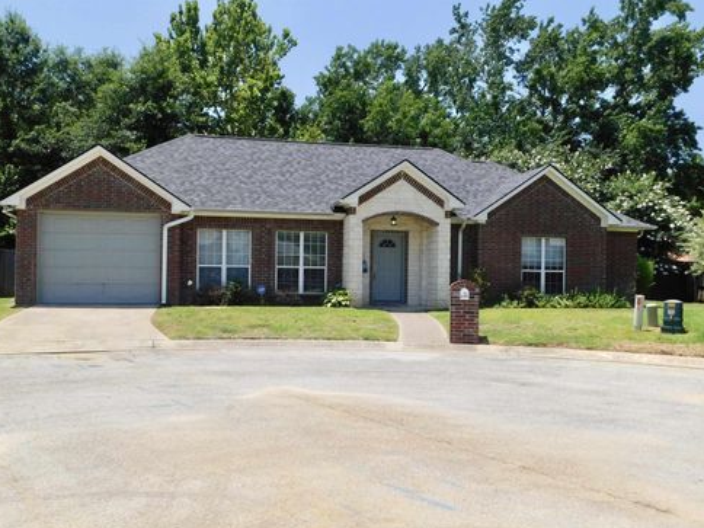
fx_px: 630
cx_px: 349
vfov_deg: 45.4
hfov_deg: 58.4
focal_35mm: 31
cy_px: 271
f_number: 3.2
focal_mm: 5.3
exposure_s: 1/1250
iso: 125
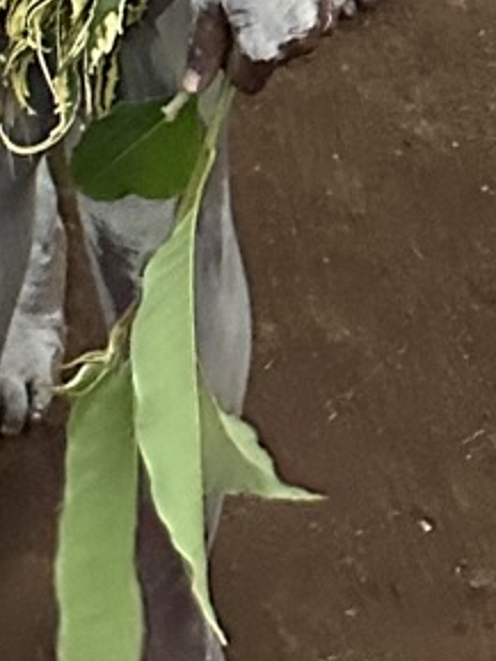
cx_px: -619
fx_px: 3245
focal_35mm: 170
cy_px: -1452
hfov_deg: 8.2
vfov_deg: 9.0
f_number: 1.78
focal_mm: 6.86
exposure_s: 1/60
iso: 500
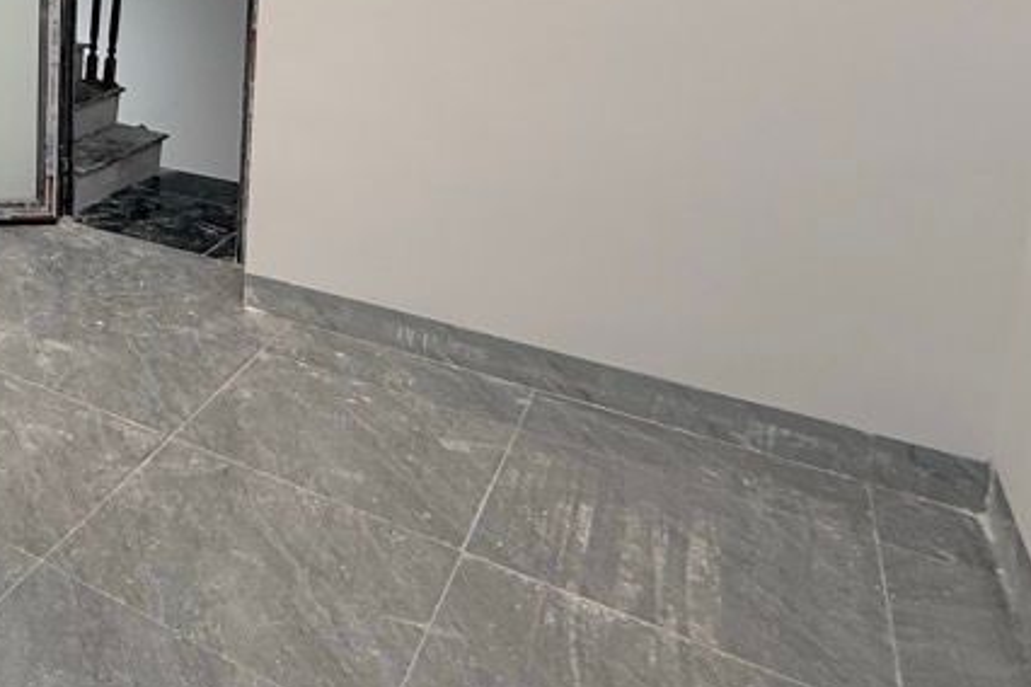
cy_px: 5
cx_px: -189
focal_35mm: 35
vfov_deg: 34.5
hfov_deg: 39.9
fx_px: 1002
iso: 100
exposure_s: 1/100
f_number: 2.2
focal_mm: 2.22
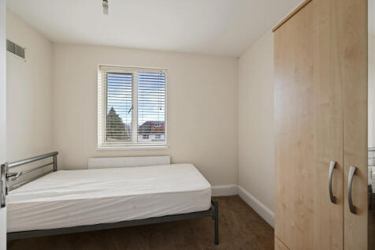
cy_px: 125
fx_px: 146
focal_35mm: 14
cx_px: 188
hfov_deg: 104.3
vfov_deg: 81.2
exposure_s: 1/40
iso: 450
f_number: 7.1
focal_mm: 14
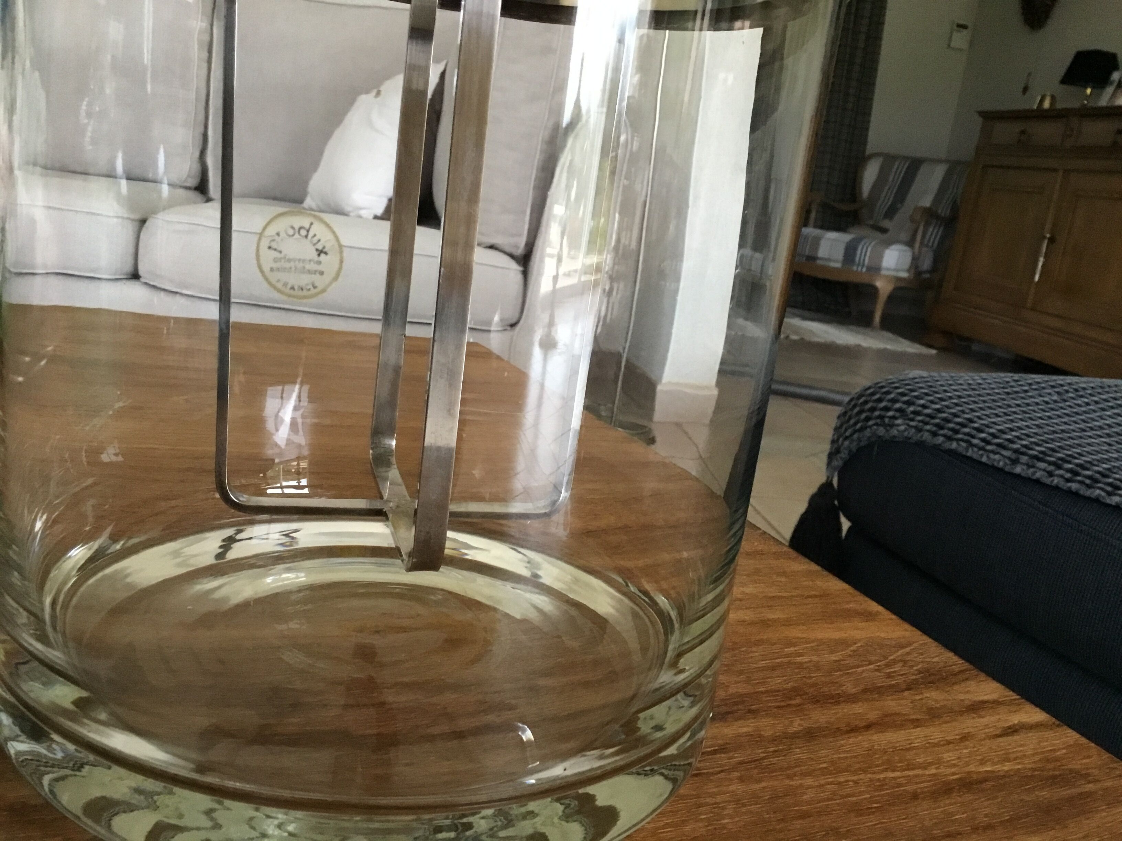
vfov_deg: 45.4
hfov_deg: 58.4
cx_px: 561
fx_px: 1005
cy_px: 420
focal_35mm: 31
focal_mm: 3.3
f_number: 2.4
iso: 200
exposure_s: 1/17
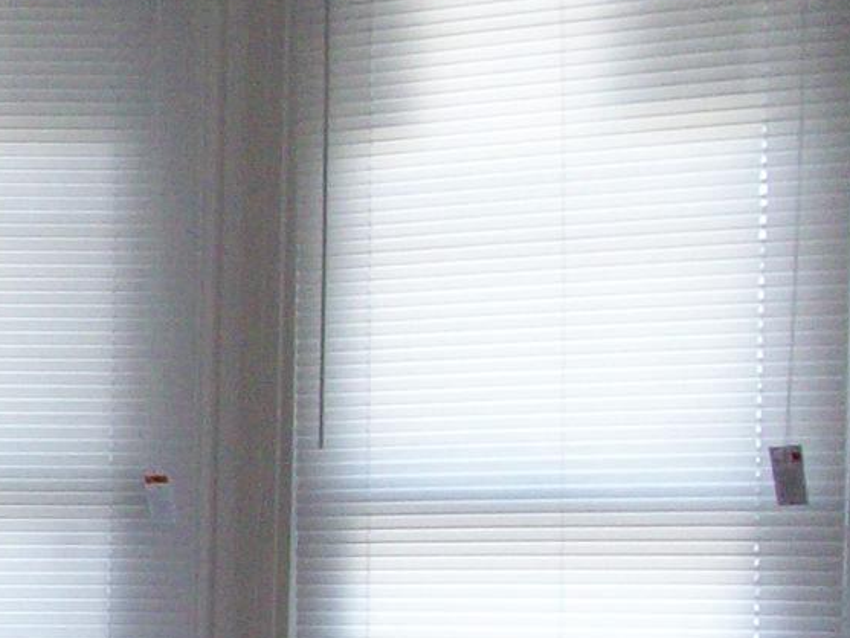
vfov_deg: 11.6
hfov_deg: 14.3
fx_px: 3070
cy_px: 781
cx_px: -557
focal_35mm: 125
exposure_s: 1/60
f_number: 2.8
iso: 160
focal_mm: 5.7
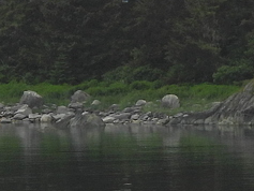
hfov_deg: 1.4
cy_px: -107
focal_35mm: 1405
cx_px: 129
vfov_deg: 1.1
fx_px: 10315
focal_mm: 46.4
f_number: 4.5
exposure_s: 1/640
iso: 100
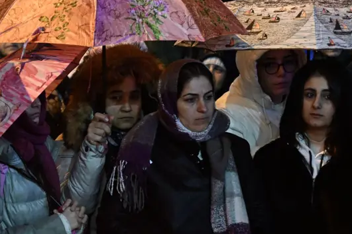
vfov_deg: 7.9
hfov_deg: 11.8
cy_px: 141
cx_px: 196
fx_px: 1701
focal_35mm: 174
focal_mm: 70
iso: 4000
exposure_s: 1/100
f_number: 2.8
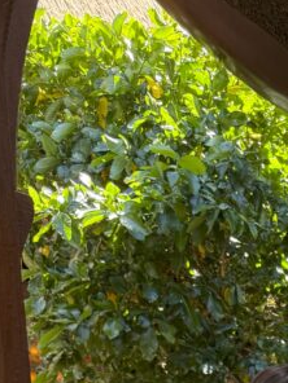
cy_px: 615
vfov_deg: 19.6
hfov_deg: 15.9
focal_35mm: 83
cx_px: 464
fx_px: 921
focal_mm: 6.76
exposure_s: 1/196
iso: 80
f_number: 1.78
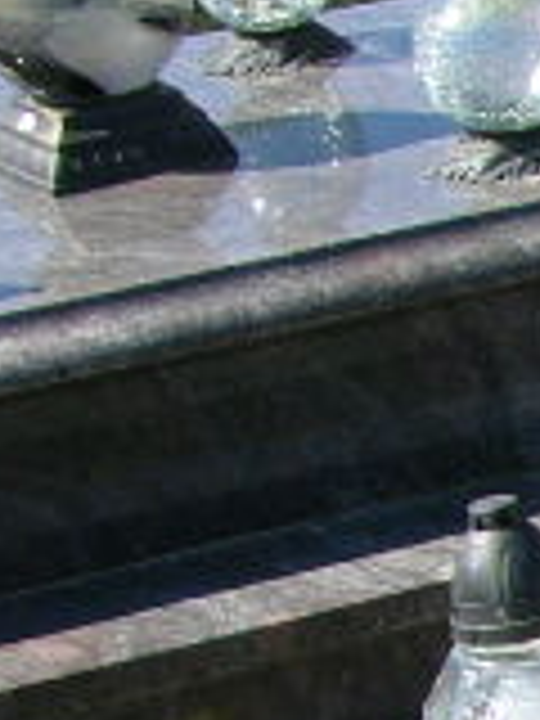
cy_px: 994
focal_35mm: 224
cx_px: 2034
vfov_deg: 8.7
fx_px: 4659
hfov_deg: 5.8
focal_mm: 8.9
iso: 50
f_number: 5
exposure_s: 1/154
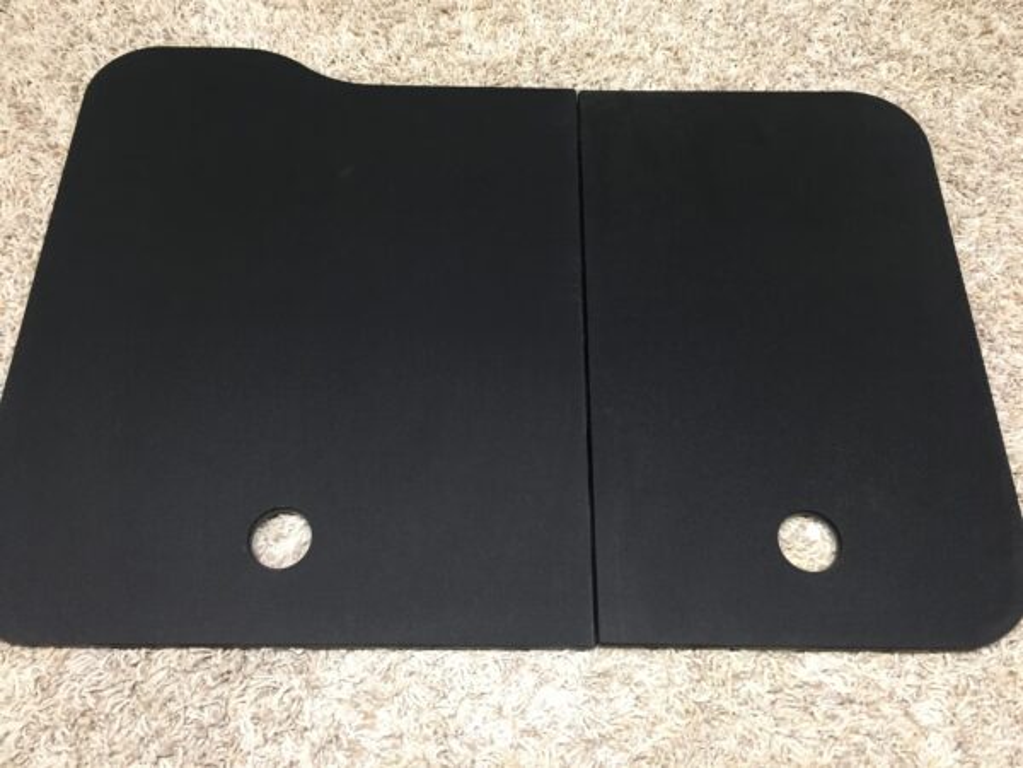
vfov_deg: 48.2
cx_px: 512
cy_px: 384
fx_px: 857
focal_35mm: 29
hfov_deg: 61.7
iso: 50
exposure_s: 1/30
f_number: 2.2
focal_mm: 4.15
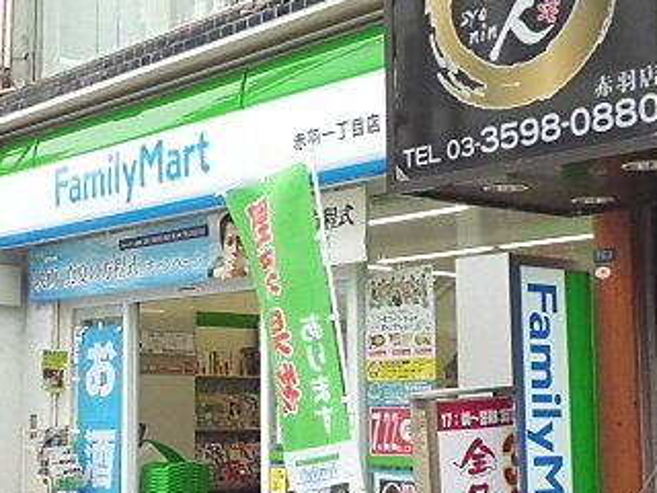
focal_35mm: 72
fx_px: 1367
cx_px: 160
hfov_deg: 26.7
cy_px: 210
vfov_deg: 20.4
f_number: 3.1
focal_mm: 6.4
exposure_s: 1/400
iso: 100
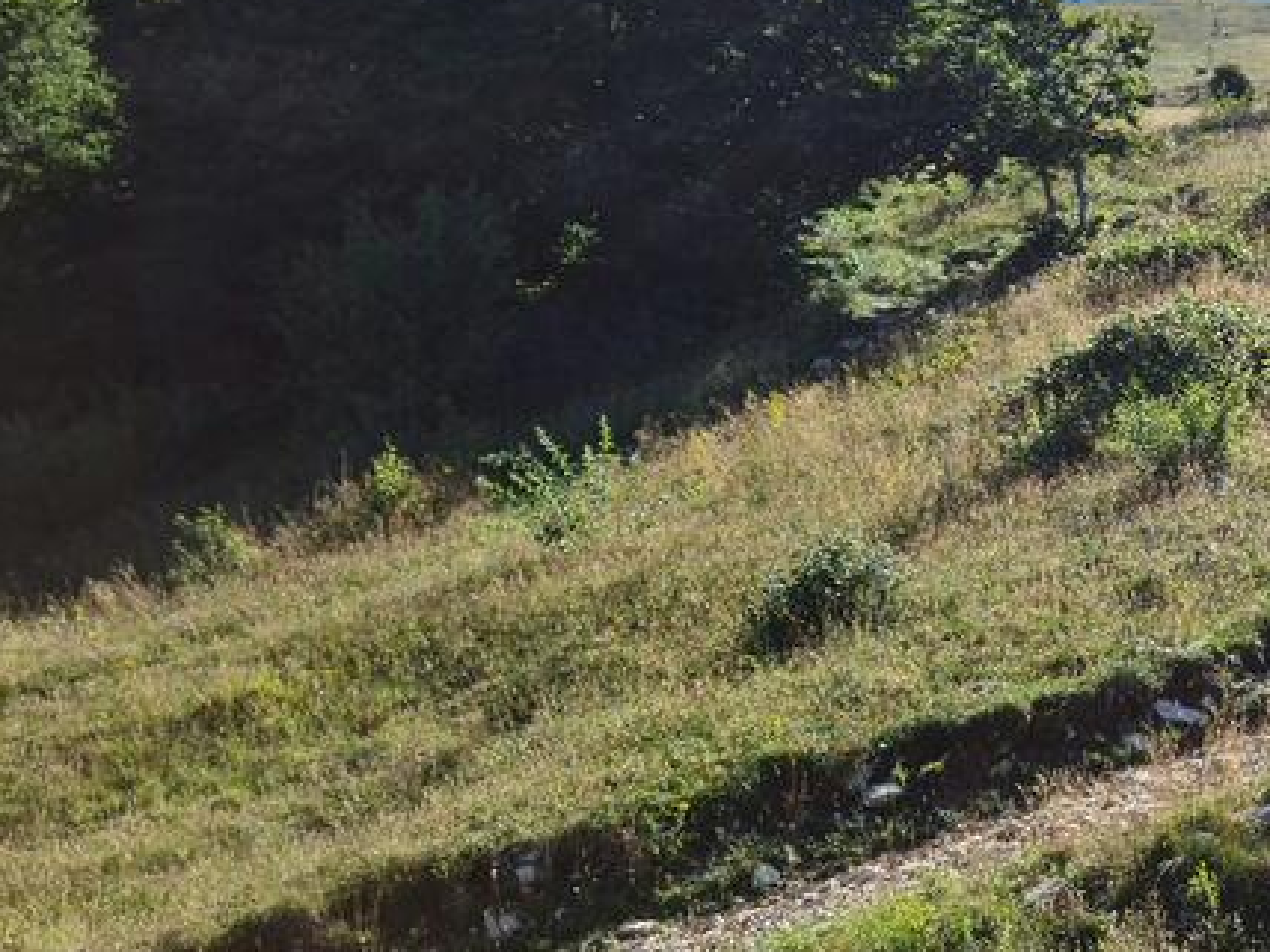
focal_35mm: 65
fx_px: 2385
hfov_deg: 27.4
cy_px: 295
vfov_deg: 22.5
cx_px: 1380
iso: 25
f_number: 2
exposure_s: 1/667
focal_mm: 5.9
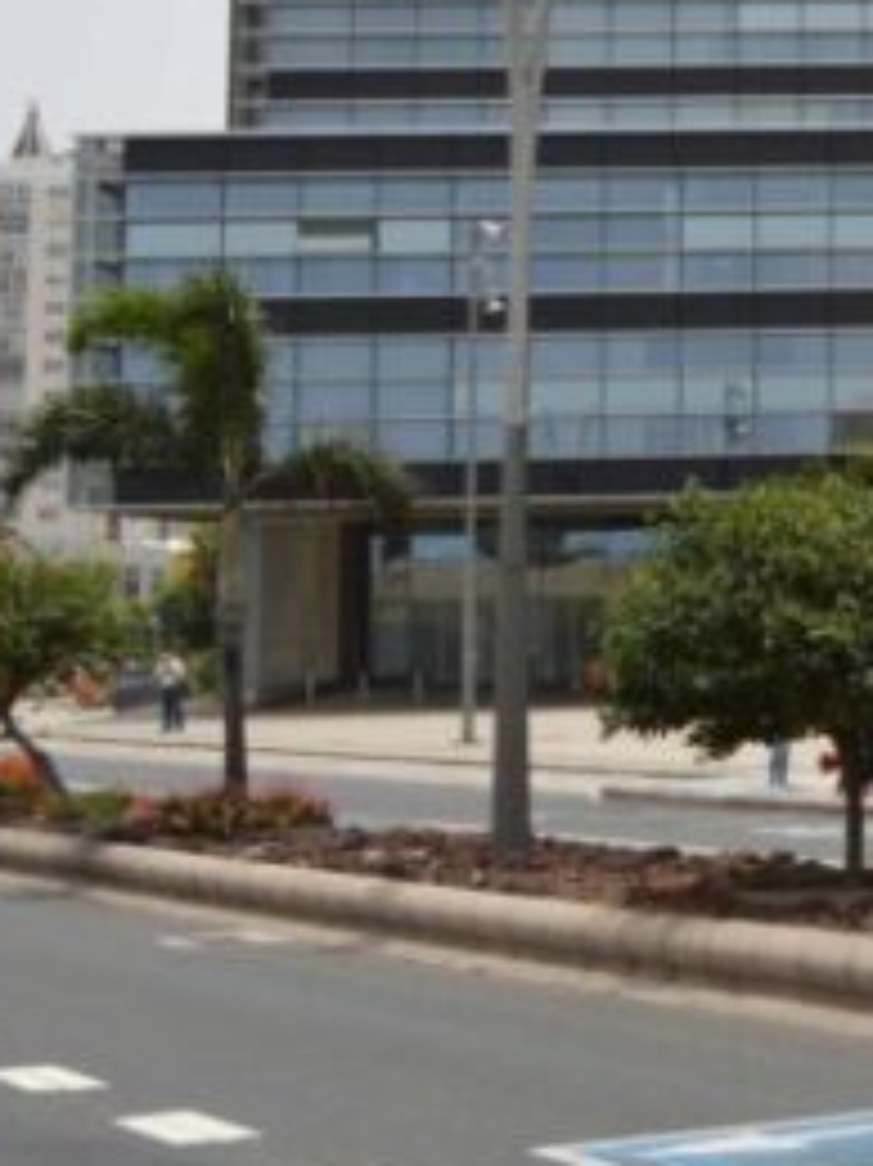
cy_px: 146
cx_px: 1521
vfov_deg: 20.5
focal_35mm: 94
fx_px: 3163
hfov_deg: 14.1
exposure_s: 1/250
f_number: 8
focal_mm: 22
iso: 100
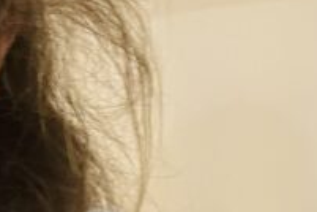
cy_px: 187
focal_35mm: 138
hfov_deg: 12.6
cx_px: -367
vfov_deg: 9.9
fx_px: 1215
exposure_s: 1/30
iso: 640
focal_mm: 5.1
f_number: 1.6
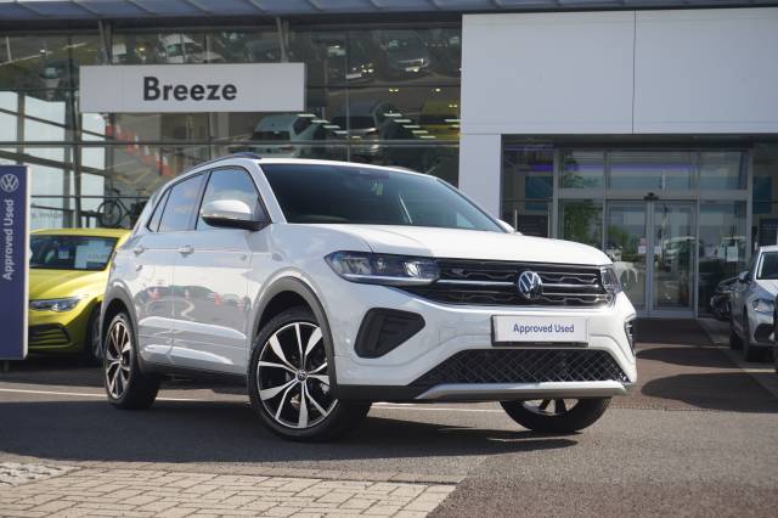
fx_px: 1199
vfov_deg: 24.4
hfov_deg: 36.0
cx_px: 389
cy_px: 259
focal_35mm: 56
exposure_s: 1/160
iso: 100
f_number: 5.6
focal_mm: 37
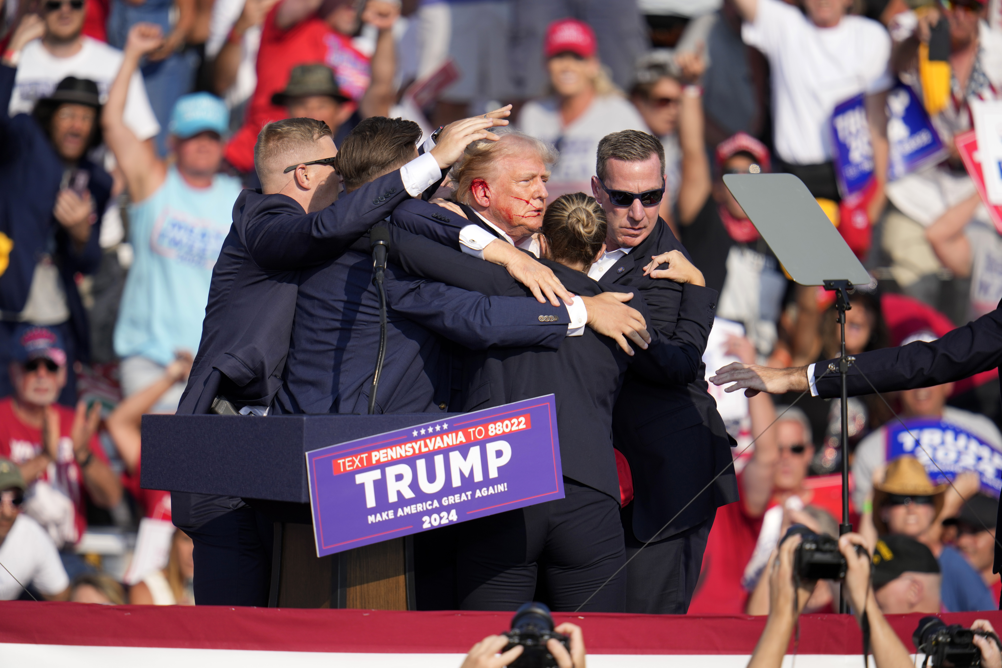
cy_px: 334
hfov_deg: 3.7
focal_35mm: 560
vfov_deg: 2.5
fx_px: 15585
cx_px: 501
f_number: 4
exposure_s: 1/2000
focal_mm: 560
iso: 200
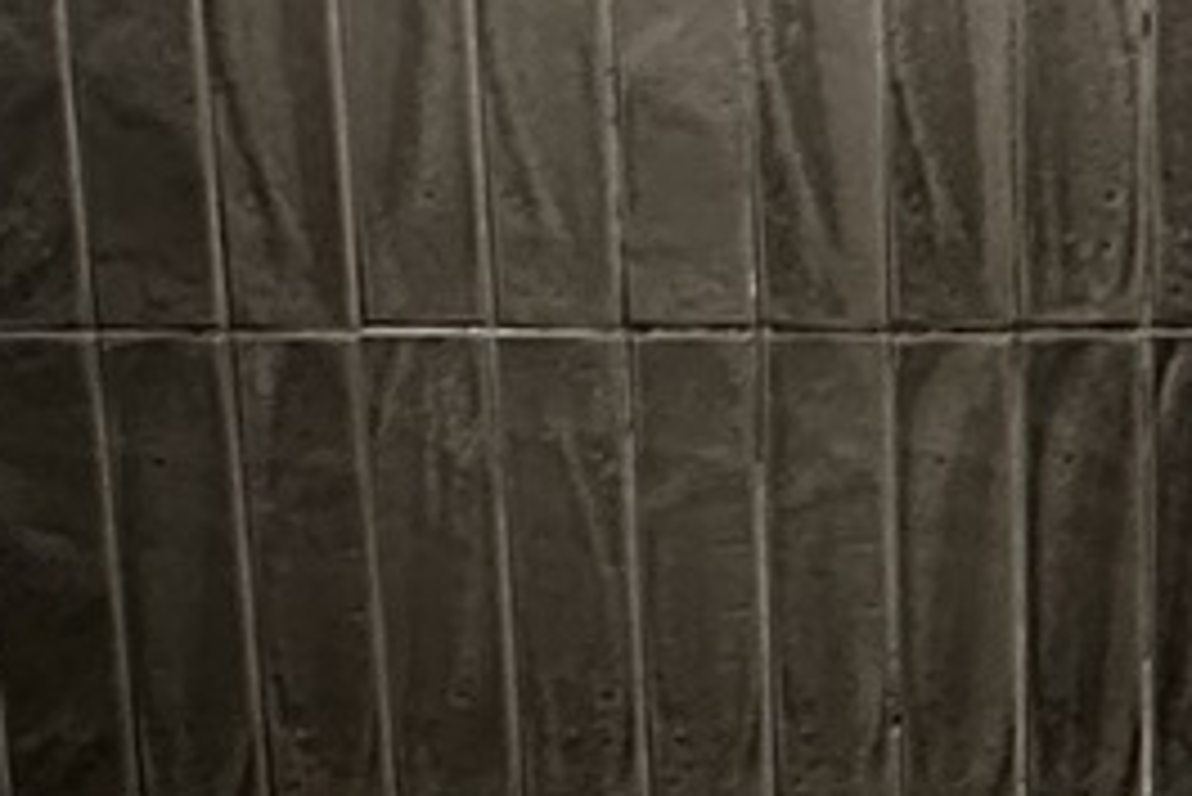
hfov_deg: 24.5
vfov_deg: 17.2
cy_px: 549
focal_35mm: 79
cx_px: 1196
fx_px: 2617
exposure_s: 1/60
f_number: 2.2
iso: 1000
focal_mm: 2.22
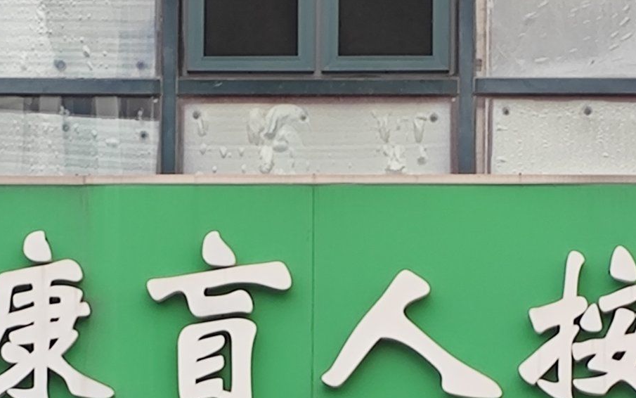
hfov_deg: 7.6
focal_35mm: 275
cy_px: 503
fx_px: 4767
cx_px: 244
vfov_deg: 4.8
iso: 50
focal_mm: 5.84
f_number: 1.6
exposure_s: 1/222
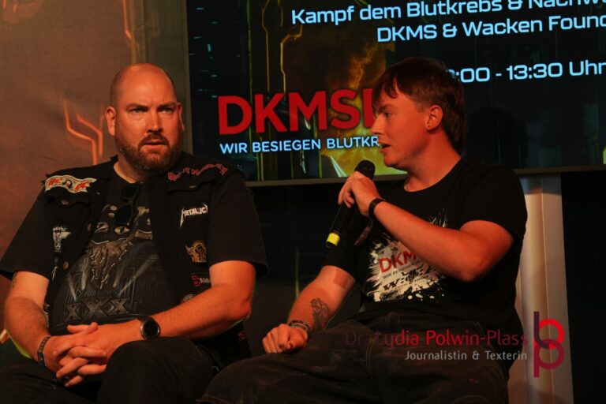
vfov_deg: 9.9
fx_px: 2323
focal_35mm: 138
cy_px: 202
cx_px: 303
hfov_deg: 14.9
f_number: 5.6
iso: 800
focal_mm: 92
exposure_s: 1/160
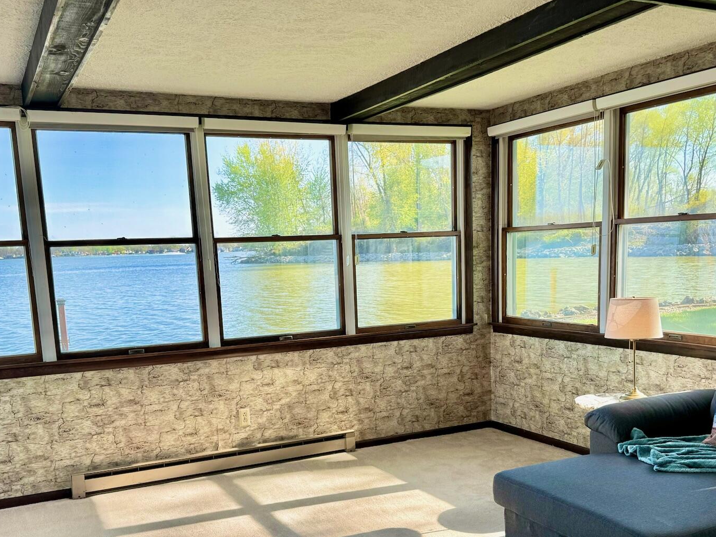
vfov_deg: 39.0
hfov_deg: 51.3
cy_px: 376
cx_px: 364
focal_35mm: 36
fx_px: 745
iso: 80
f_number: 1.78
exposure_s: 1/280
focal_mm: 6.76
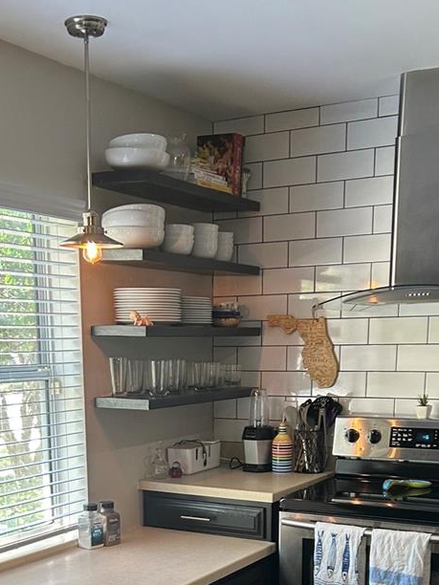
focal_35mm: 51
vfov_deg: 35.5
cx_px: 197
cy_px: 517
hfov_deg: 28.5
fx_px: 862
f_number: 1.5
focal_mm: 5.7
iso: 125
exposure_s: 1/120
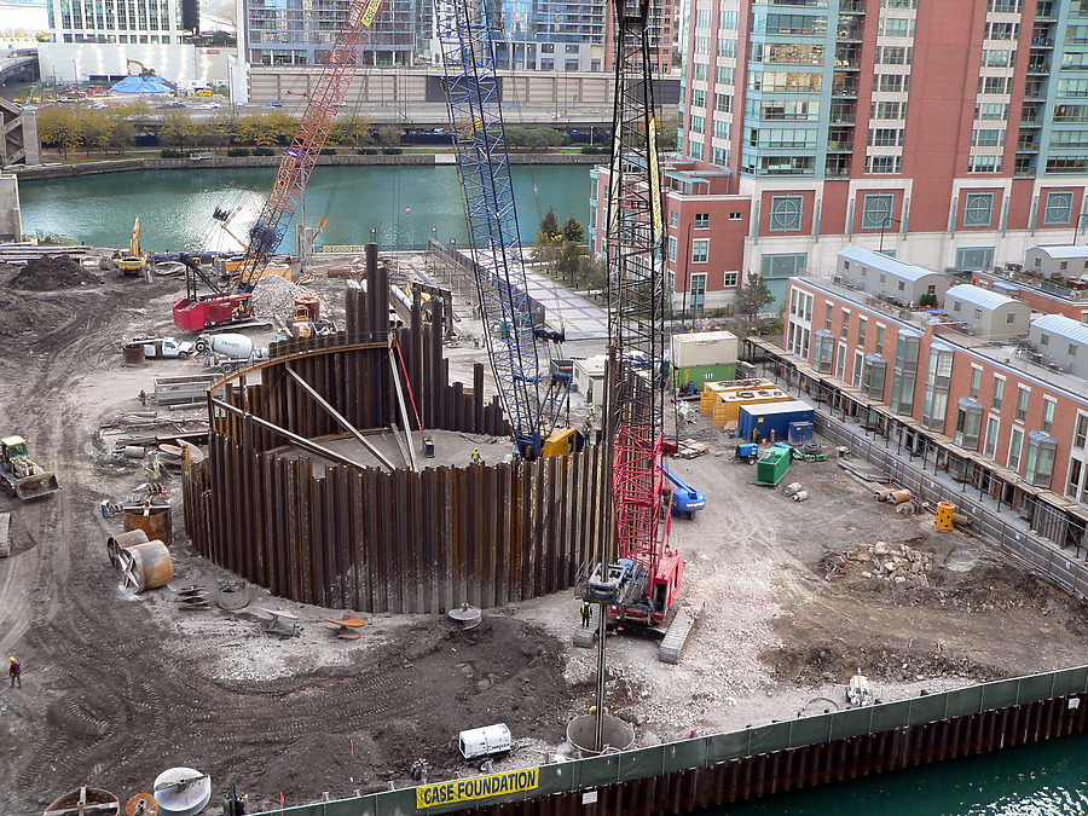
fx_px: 1257
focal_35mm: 40
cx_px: 544
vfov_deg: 36.0
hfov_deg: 46.8
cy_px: 408
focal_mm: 6.7
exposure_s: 1/100
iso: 80
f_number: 2.8
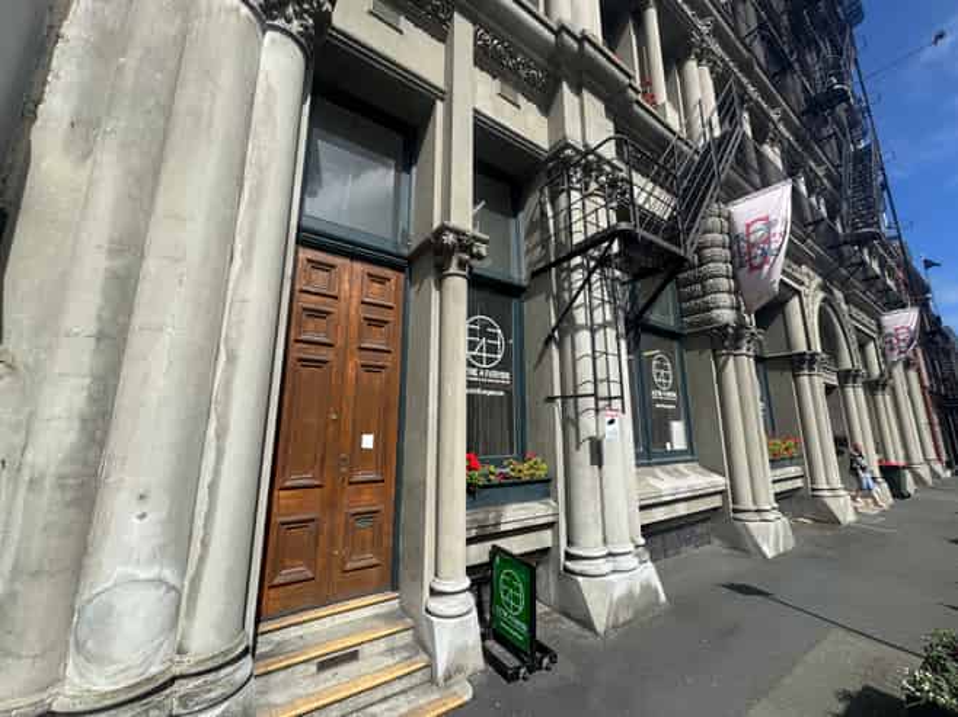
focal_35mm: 14
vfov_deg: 85.6
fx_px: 387
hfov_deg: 102.1
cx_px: 479
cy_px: 358
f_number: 2.2
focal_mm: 2.22
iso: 50
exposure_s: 1/2028
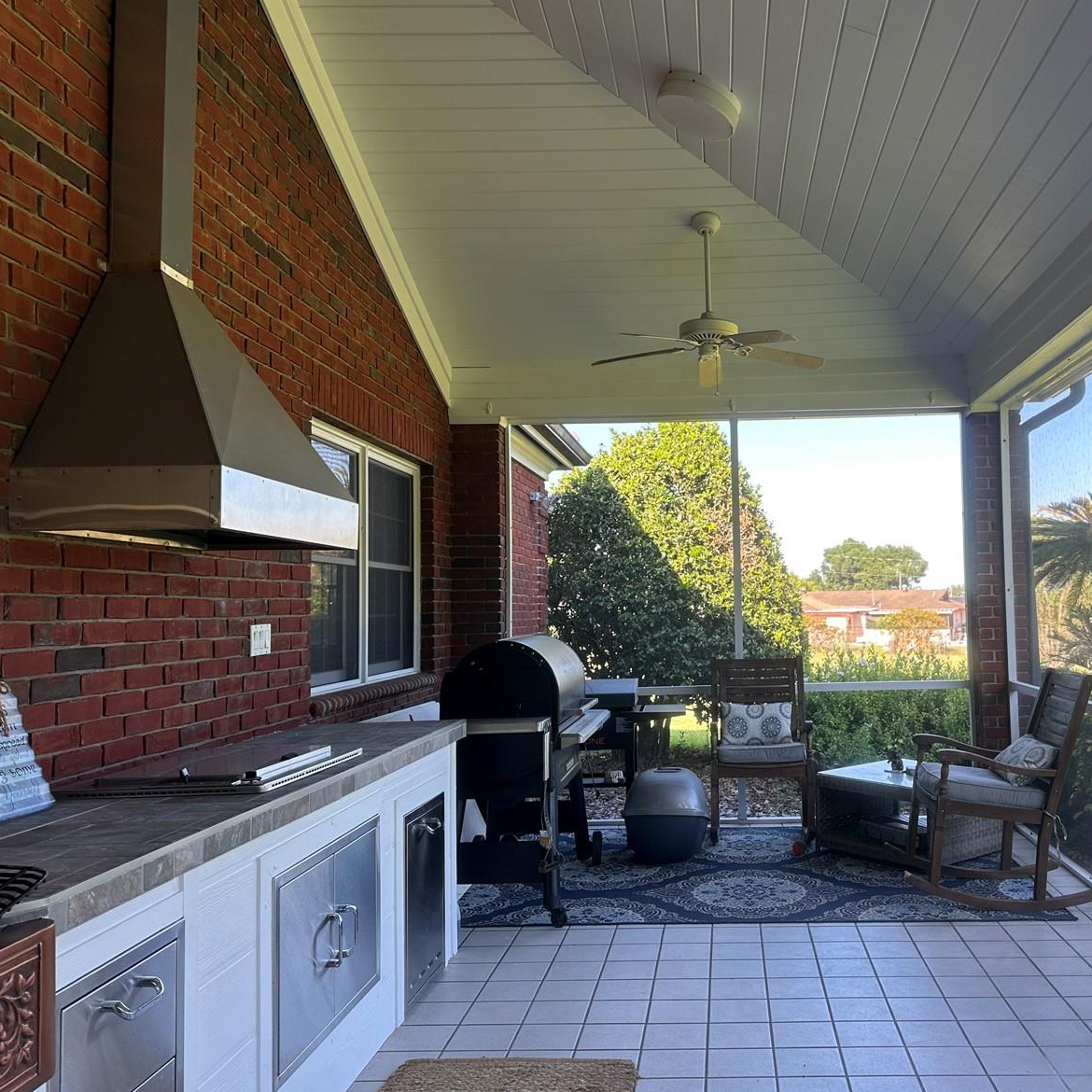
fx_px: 1035
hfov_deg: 54.5
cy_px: 539
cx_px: 727
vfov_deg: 55.6
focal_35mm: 29
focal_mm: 6.86
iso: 64
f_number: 1.78
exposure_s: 1/222
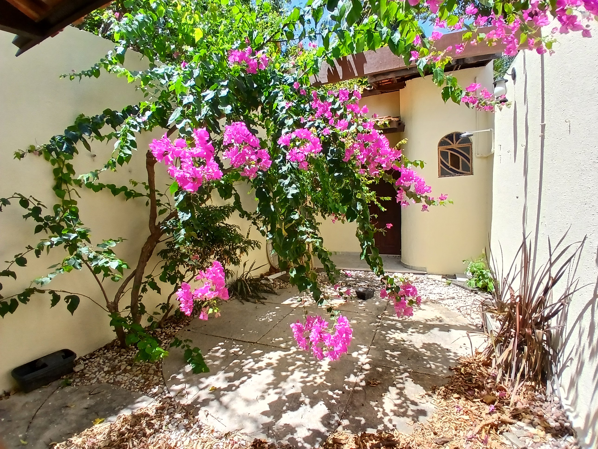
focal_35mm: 17
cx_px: 299
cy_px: 224
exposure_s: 1/441
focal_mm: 1.4
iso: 50
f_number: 2.2
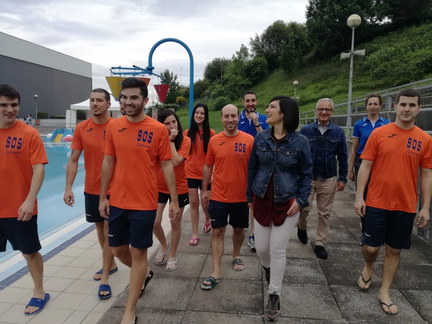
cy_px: 162
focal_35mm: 27
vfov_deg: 51.4
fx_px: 337
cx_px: 216
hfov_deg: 65.3
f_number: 2
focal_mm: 3.79
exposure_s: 1/566
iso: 50
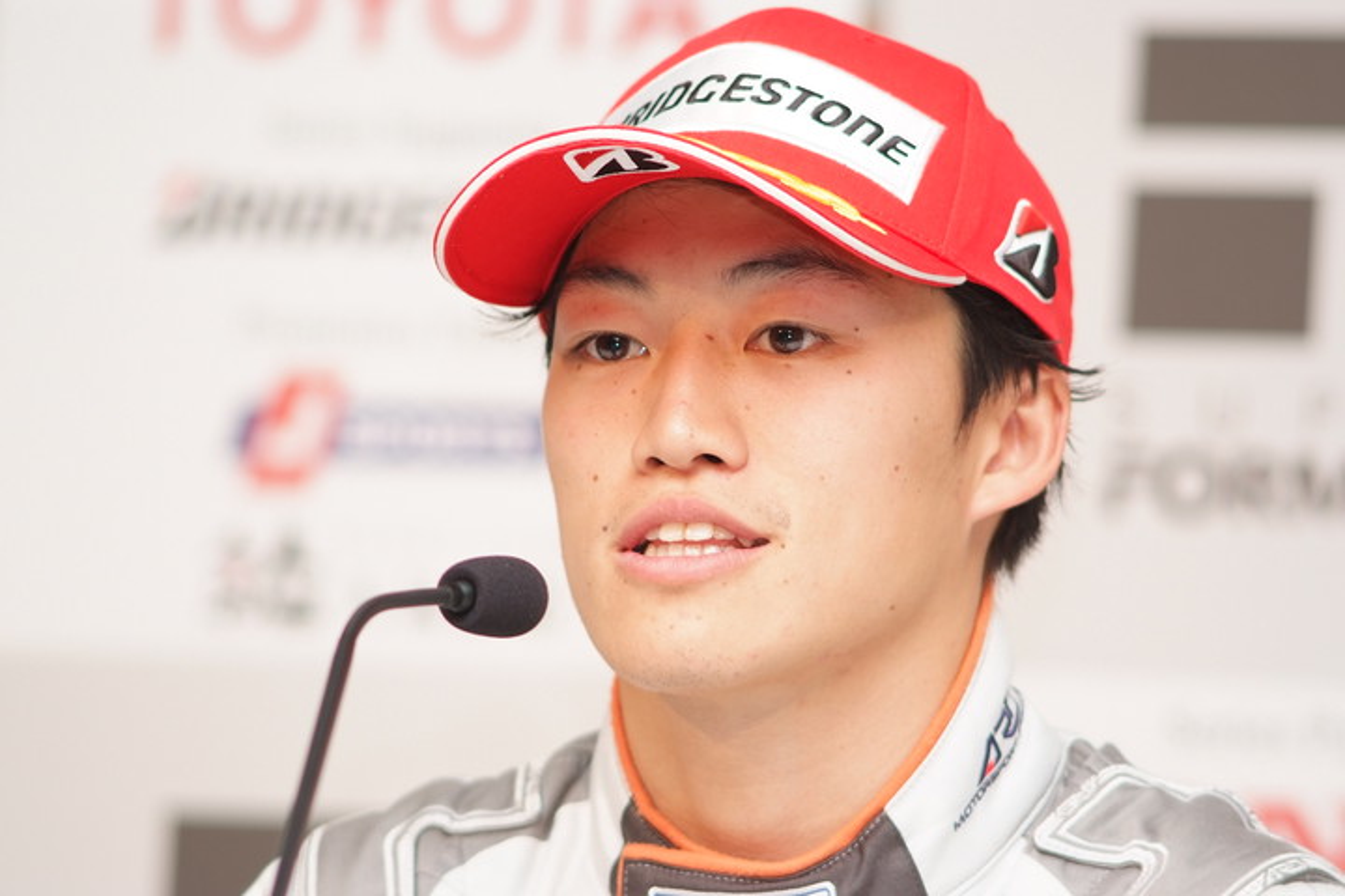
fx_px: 10087
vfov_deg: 5.1
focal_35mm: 270
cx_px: 672
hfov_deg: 7.6
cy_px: 448
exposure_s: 1/125
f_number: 2.8
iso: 400
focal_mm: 180
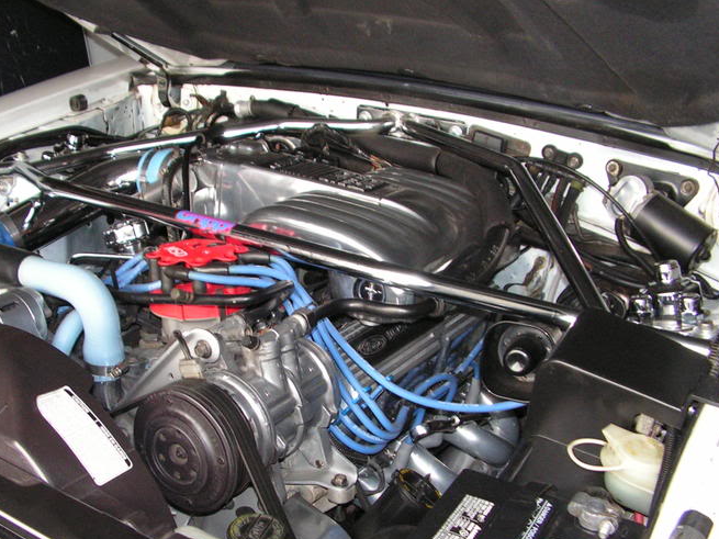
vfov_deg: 32.8
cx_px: 294
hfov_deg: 42.8
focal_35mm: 44
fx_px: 914
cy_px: 319
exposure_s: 1/40
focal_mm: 6
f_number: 3.2
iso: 200
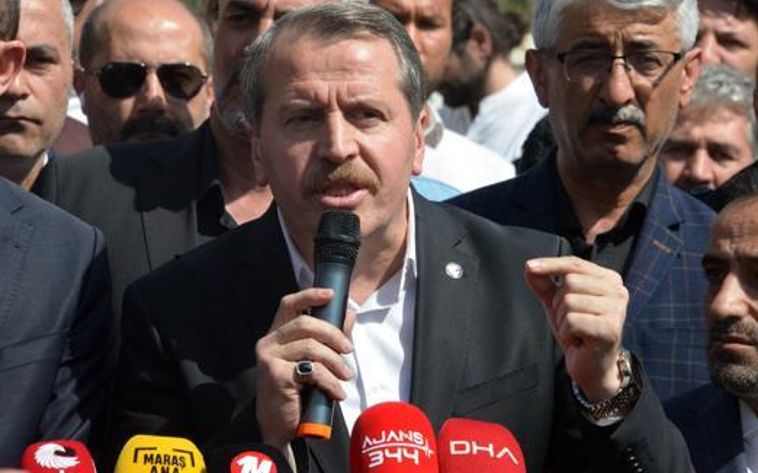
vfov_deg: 5.1
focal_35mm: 256
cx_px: 379
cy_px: 234
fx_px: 5287
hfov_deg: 8.2
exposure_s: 1/3200
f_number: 14
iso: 5000
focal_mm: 250
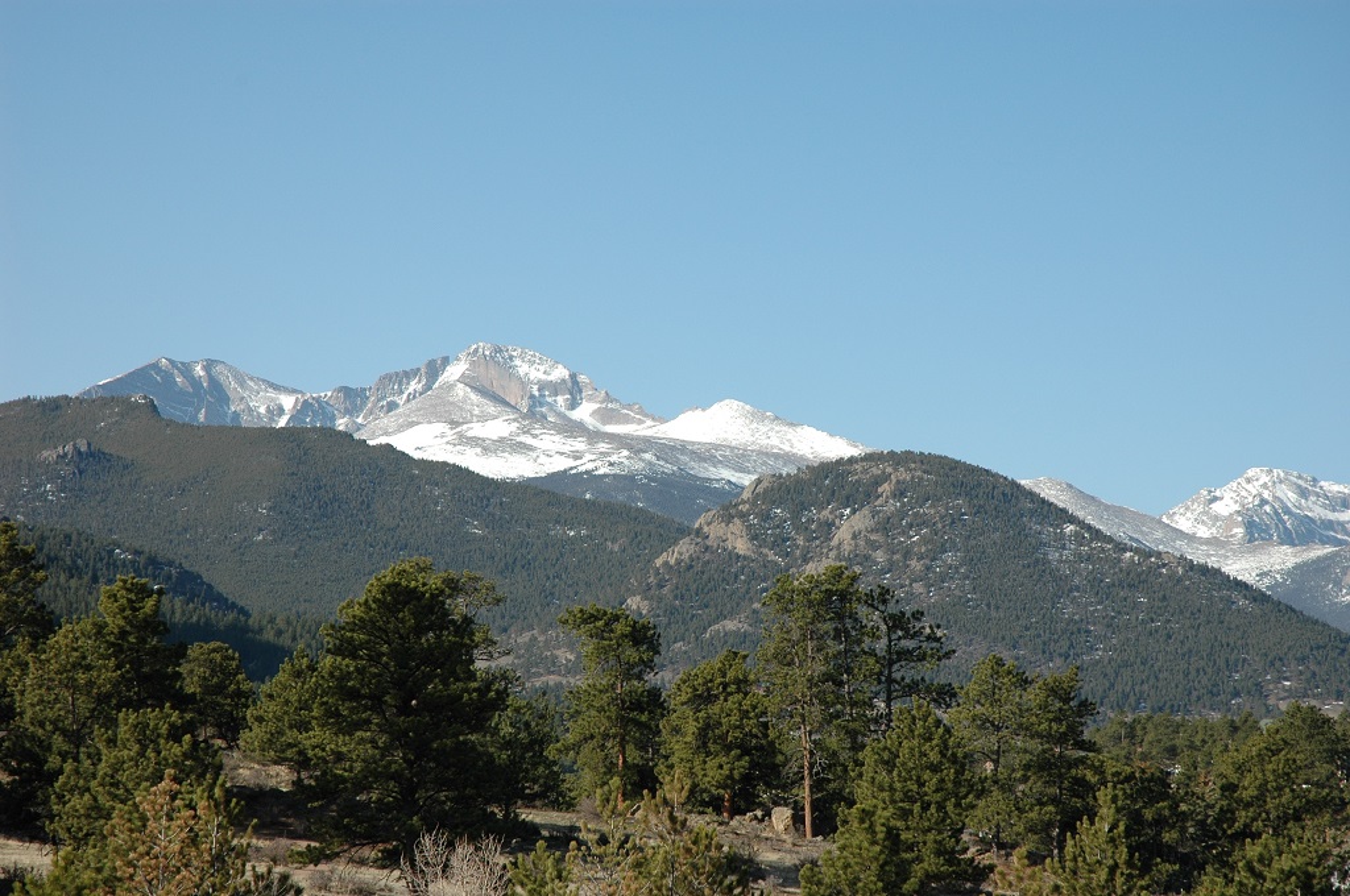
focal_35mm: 105
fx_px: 3932
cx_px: 675
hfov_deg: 19.5
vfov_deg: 13.0
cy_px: 448
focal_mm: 70
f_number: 9
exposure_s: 1/320
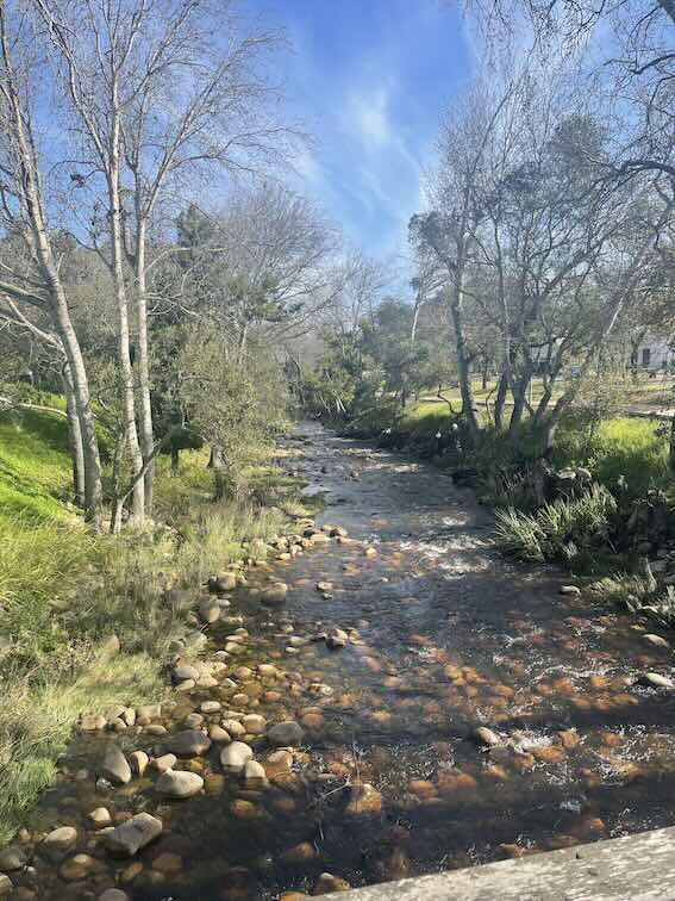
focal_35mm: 26
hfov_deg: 53.1
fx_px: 676
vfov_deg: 67.3
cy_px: 450
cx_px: 338
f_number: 1.6
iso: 32
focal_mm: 5.1
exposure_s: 1/1642
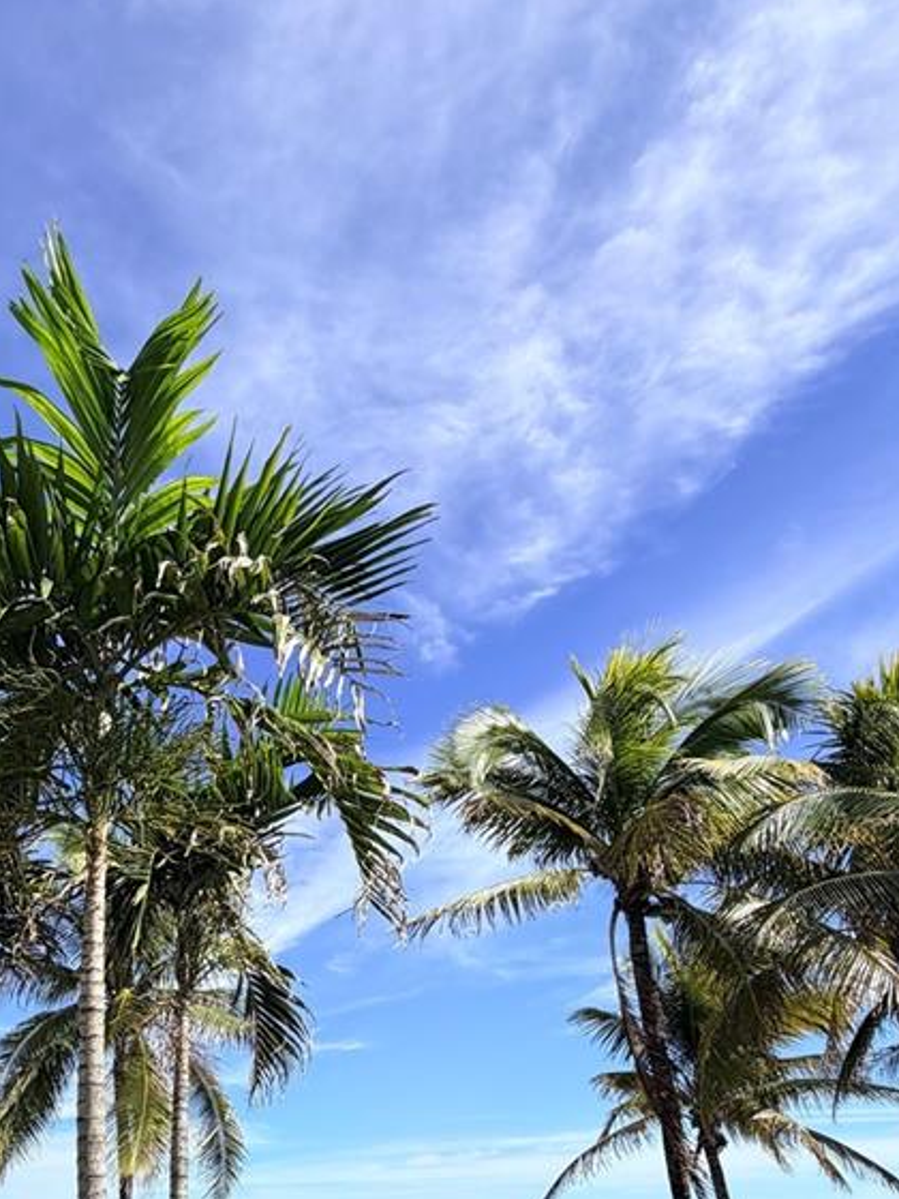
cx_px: 171
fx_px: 1039
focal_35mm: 30
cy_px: 989
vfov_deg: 55.0
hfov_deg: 44.4
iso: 25
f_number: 2.2
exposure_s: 1/770
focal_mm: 2.22
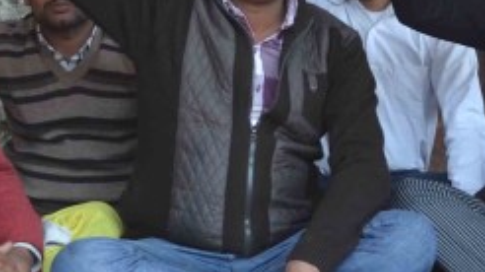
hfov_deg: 14.8
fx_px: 1851
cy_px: -95
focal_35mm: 144
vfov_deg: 8.3
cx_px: 390
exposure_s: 1/125
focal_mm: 22
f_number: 5.6
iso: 140
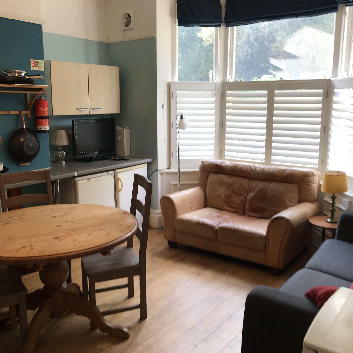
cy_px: 174
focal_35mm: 34
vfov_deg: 48.4
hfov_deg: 48.4
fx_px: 392
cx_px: 184
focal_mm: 3.99
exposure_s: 1/49
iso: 25
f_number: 1.8
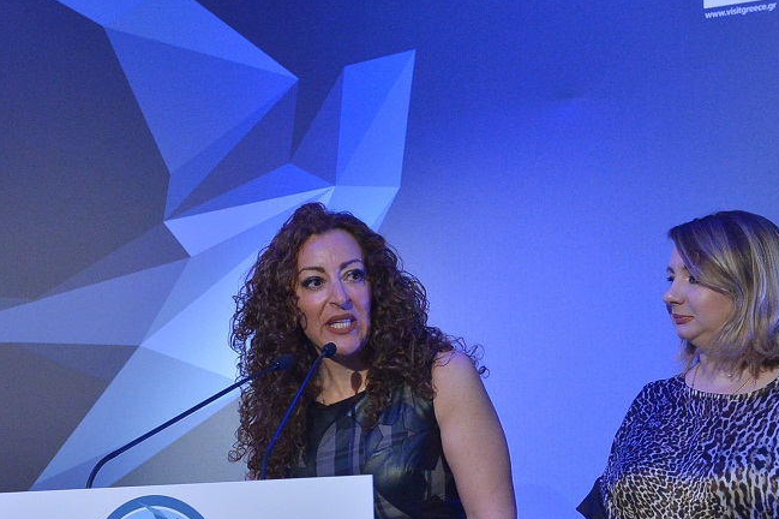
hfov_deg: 26.3
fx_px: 1665
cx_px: 397
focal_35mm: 77
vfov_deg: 17.6
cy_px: 384
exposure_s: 1/160
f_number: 6.3
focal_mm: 50
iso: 6400
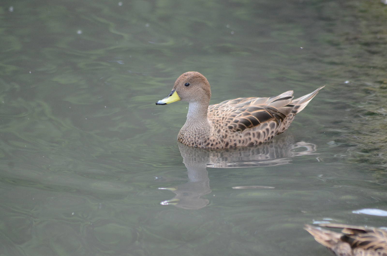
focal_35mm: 405
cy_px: 128
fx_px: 4345
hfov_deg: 5.1
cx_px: 194
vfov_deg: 3.4
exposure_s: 1/1600
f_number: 6.3
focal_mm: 270
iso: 1600
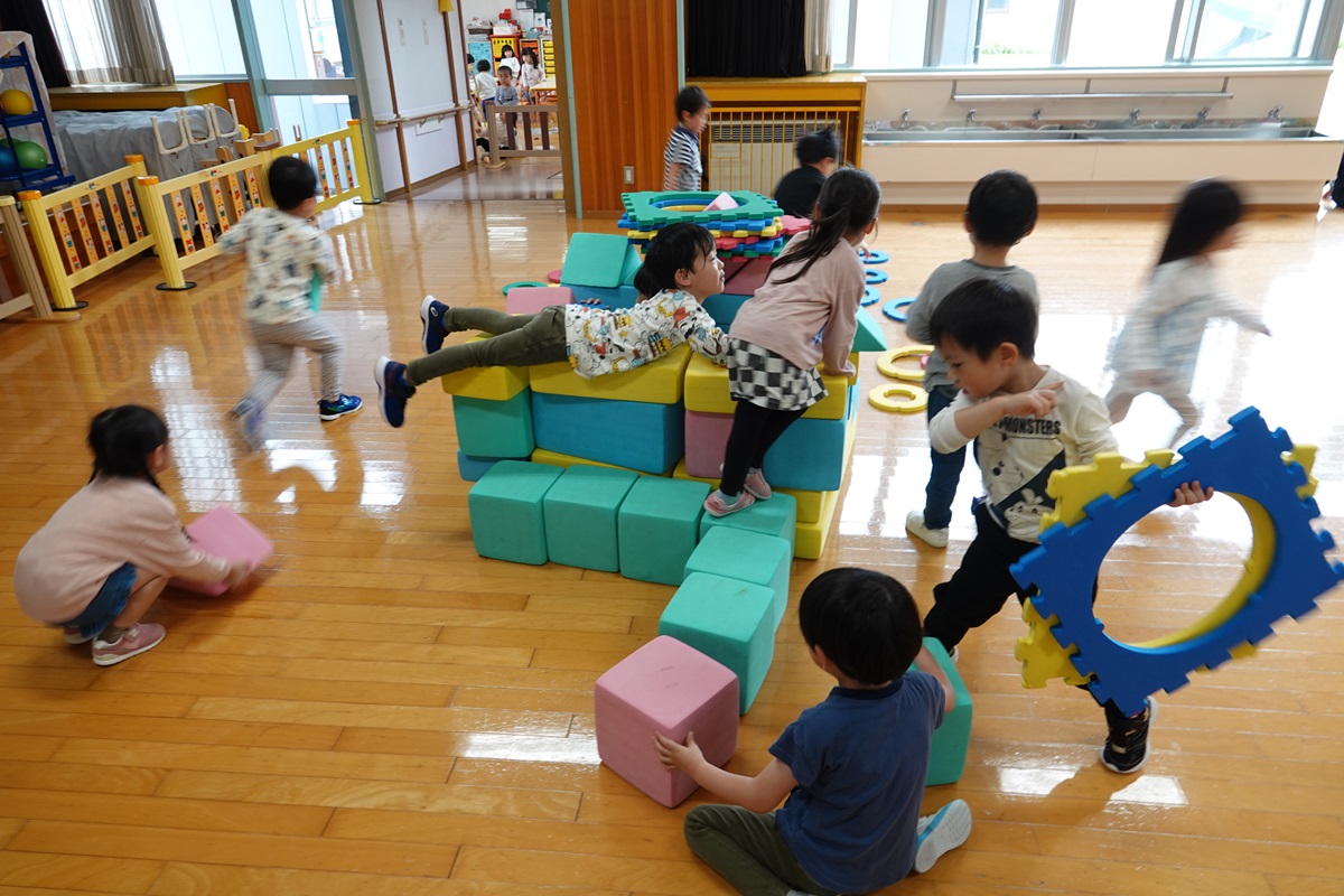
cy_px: 448
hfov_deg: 73.7
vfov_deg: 53.1
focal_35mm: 24
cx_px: 672
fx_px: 896
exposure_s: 1/30
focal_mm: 8.8
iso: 100
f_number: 2.5
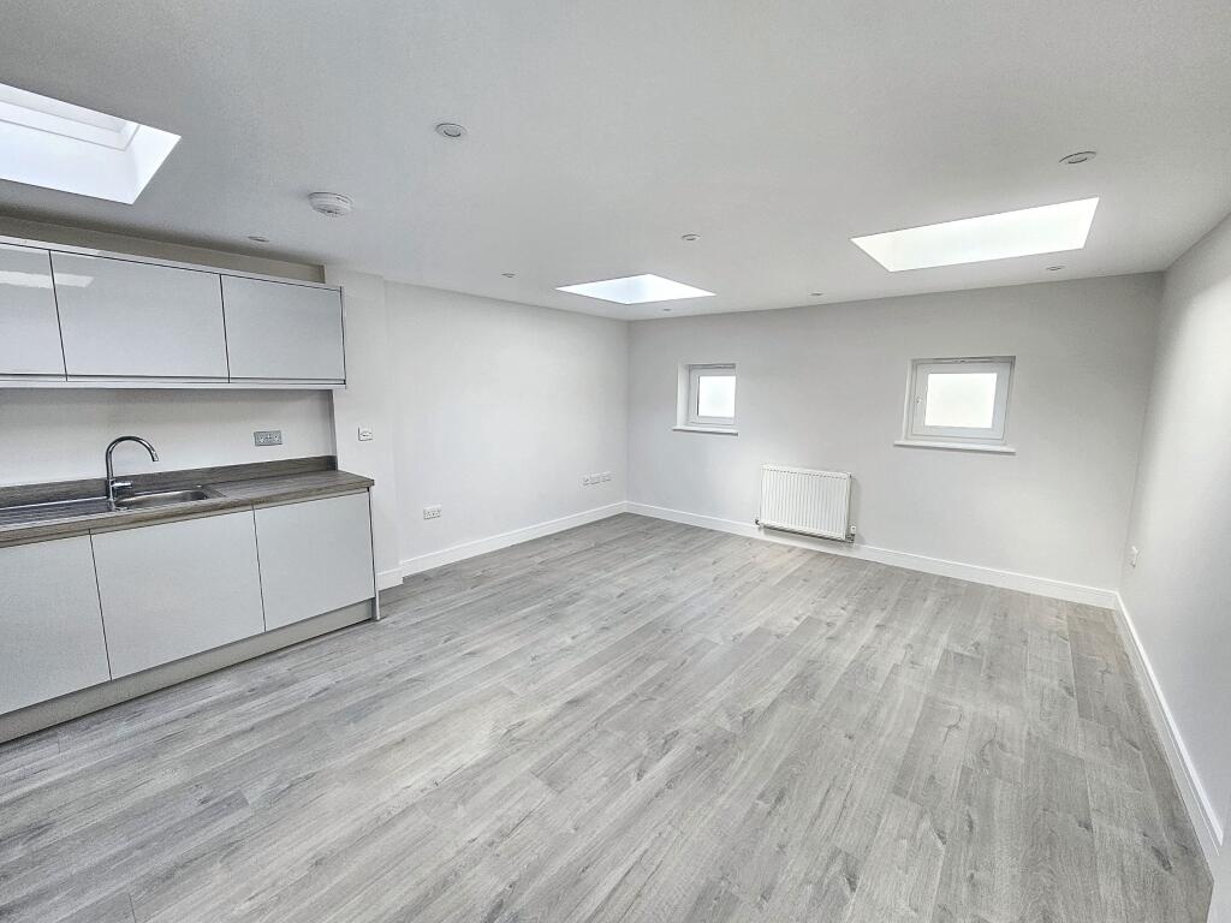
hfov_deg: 106.2
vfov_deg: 89.9
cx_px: 616
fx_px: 462
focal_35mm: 13
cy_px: 462
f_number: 2.2
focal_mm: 2.2
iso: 64
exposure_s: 1/50
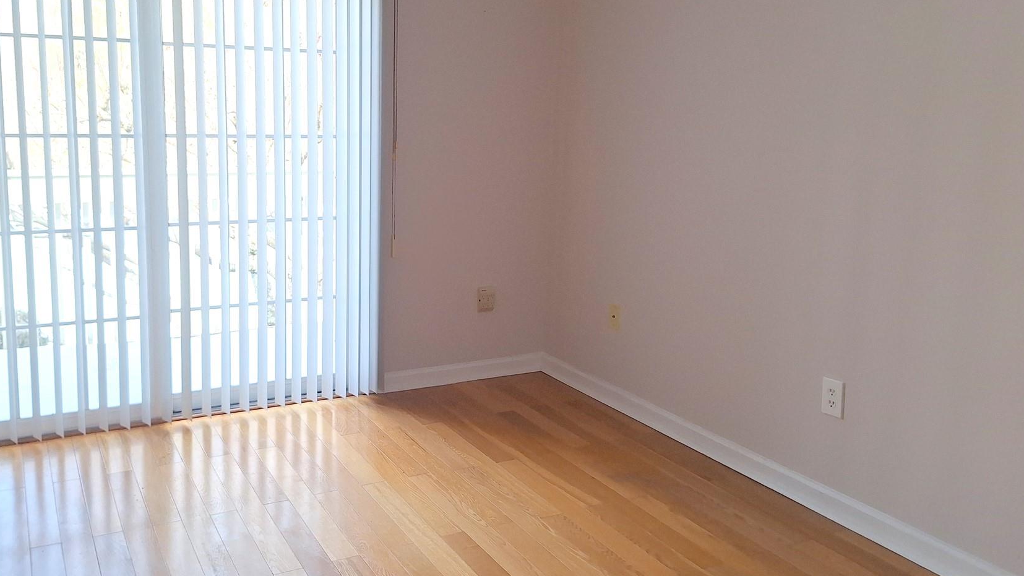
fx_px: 842
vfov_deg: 37.6
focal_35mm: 31
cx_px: 418
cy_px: 225
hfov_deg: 62.2
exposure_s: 1/321
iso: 40
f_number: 1.8
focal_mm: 5.54
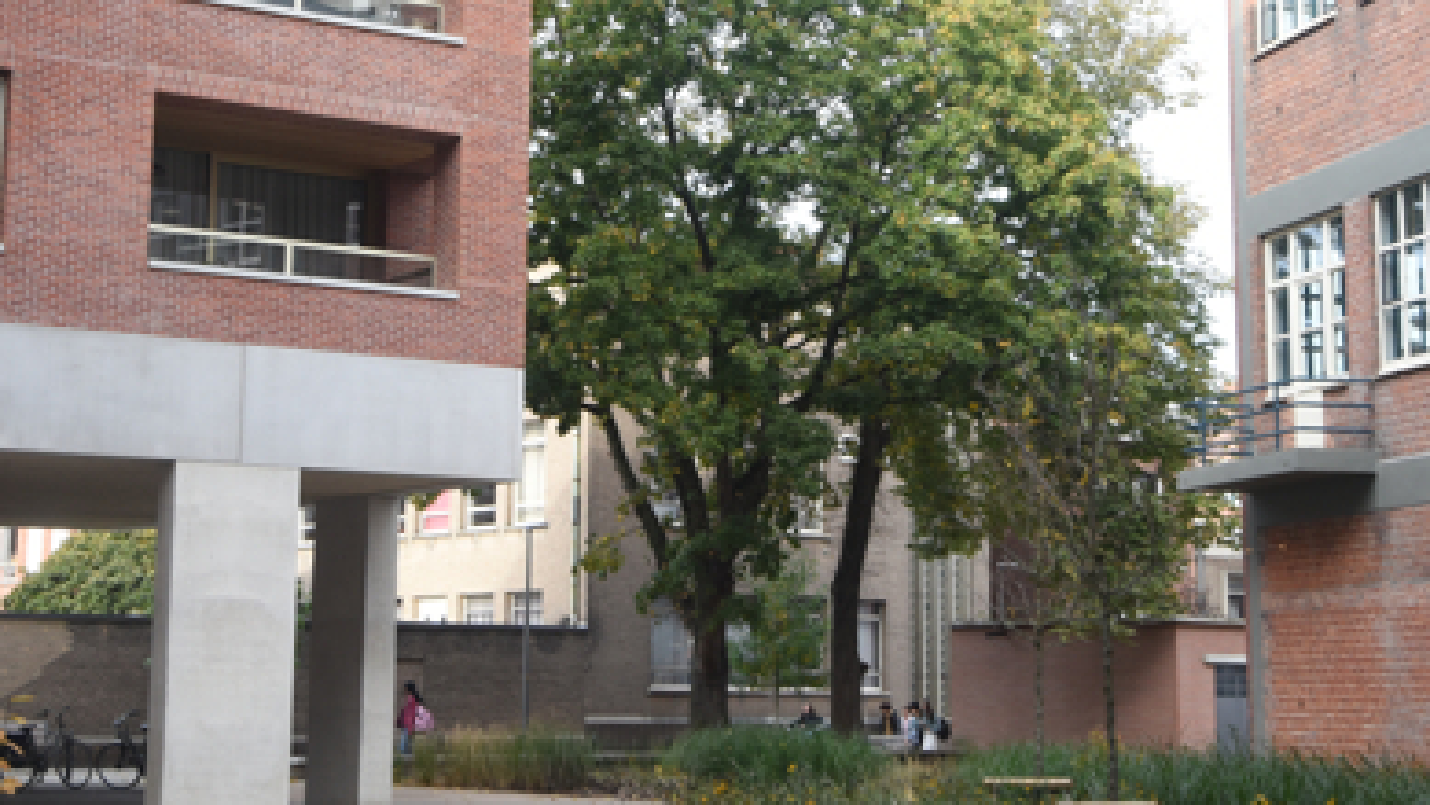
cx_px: 713
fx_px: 2693
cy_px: 224
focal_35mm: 71
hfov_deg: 29.7
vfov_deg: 16.9
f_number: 7.1
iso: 200
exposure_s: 1/100
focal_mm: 22
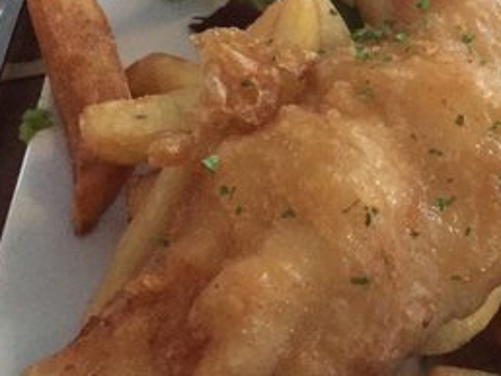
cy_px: 77
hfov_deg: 22.9
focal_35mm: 79
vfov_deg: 18.5
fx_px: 1144
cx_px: 581
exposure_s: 1/17
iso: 400
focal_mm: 4.15
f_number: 2.2
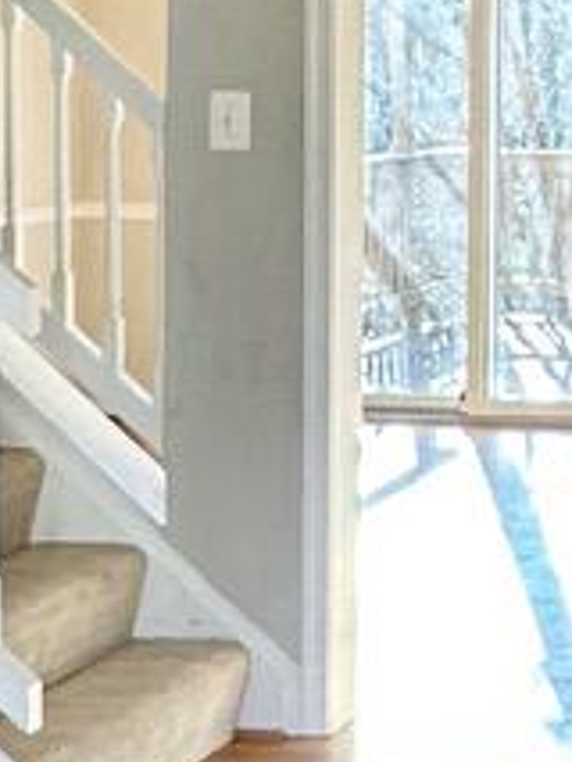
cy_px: 93
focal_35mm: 101
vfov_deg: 19.1
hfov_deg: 12.7
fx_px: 2223
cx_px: 1183
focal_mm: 2.22
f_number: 2.2
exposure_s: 1/120
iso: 160
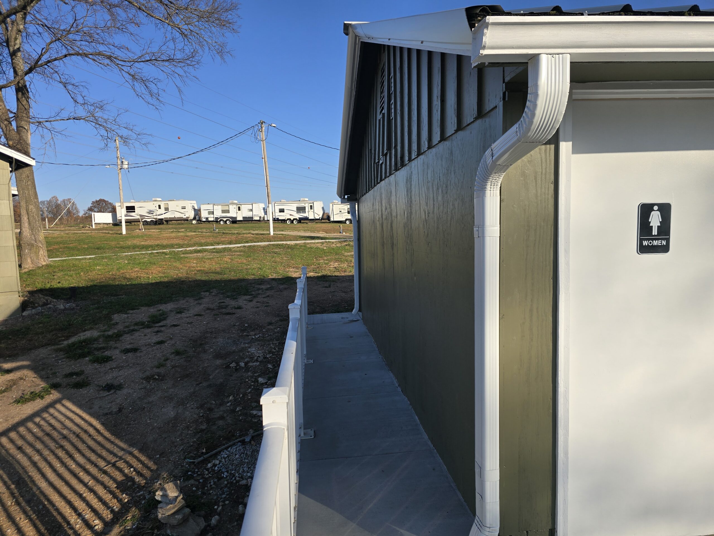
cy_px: 268
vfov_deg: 58.9
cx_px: 357
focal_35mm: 23
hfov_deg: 73.9
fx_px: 474
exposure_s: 1/703
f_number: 1.7
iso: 12
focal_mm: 6.3
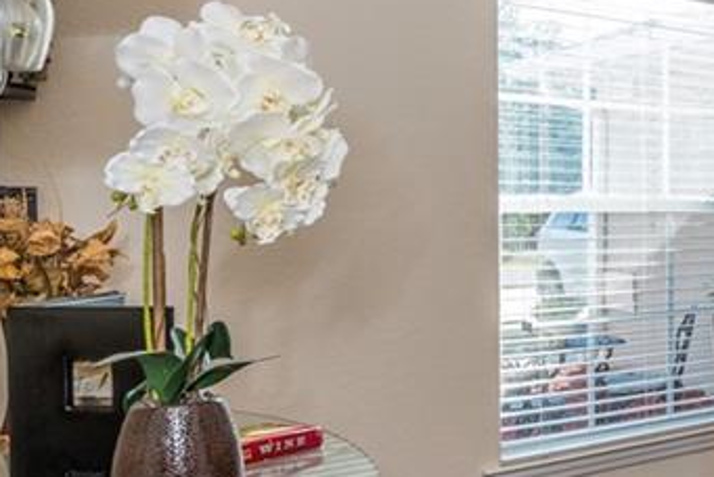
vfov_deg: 29.7
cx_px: 1068
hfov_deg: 28.5
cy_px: 166
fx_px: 893
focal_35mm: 45
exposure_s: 1/125
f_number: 6.3
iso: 400
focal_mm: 15
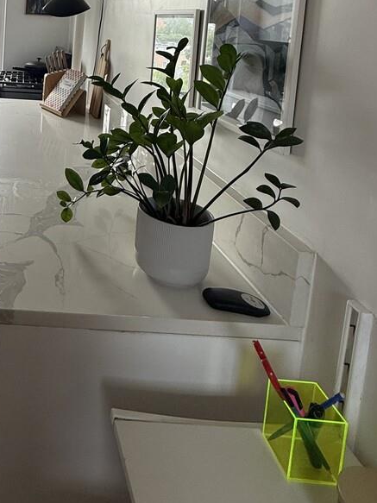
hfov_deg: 39.3
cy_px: 61
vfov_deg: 51.0
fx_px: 465
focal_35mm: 32
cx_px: 4
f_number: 2.2
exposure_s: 1/111
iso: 64
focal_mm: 2.22
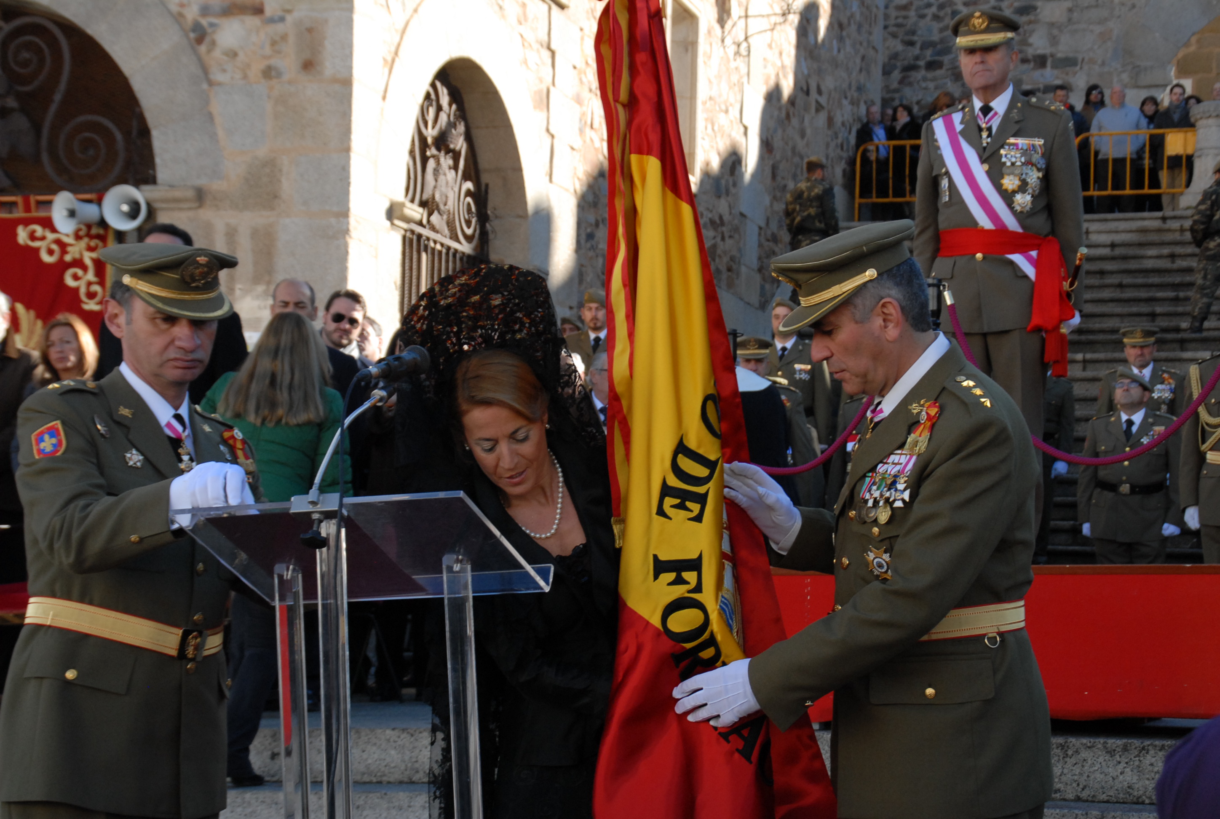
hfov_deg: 28.0
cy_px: 410
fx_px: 2445
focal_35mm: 72
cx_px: 610
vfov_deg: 19.0
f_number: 8
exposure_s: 1/250
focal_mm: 48
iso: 400
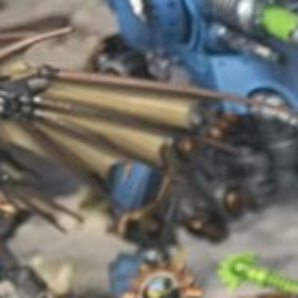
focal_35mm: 157
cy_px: 566
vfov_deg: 10.4
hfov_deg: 8.8
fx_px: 1529
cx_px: 934
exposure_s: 1/121
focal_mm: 4.25
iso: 50
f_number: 1.8
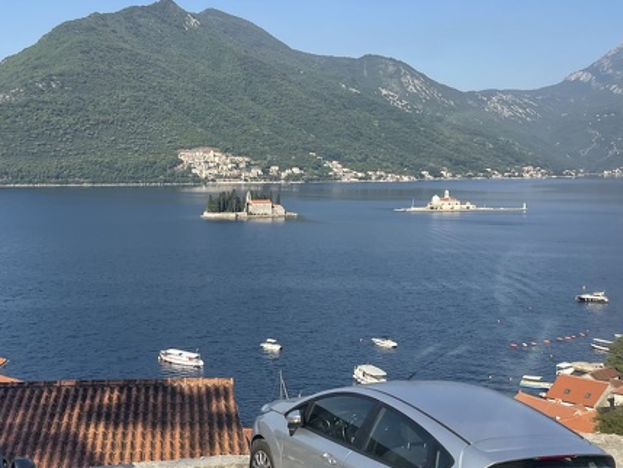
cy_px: 193
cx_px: 205
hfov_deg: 39.2
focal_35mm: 48
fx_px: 864
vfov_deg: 30.2
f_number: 1.6
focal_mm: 5.1
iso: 32
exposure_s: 1/1294
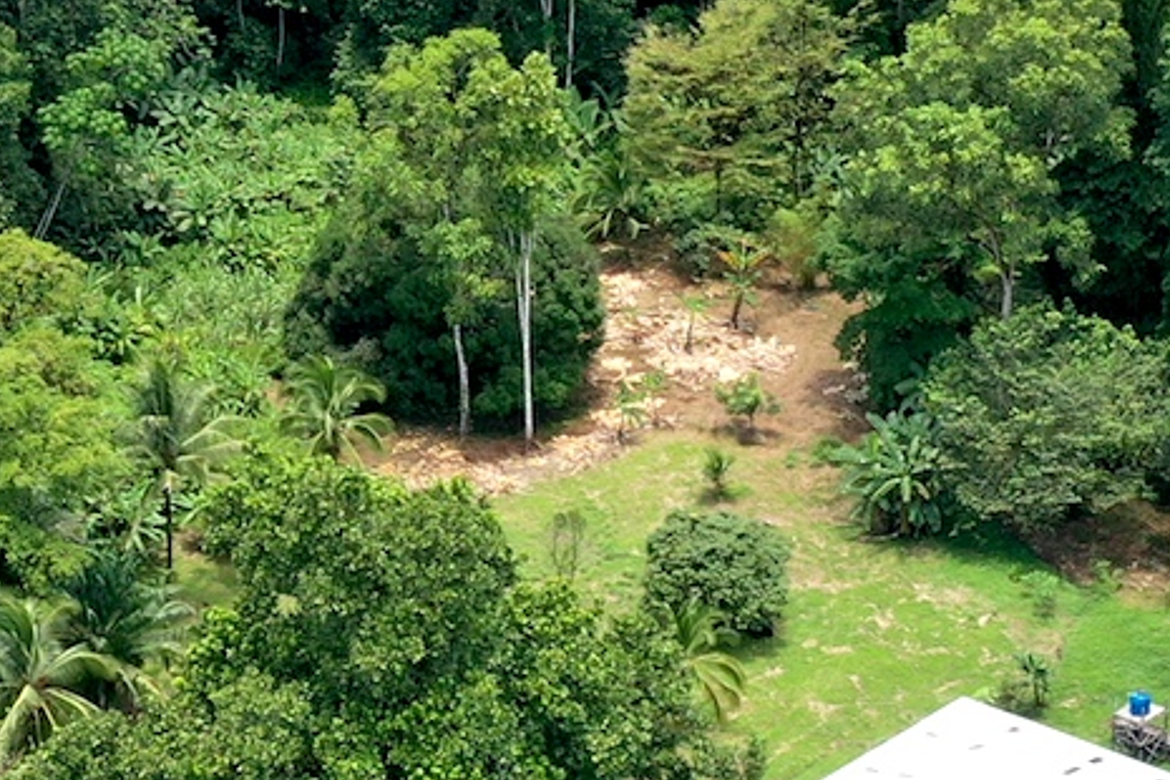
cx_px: 808
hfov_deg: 15.7
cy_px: 1037
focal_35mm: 130
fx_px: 4225
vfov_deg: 10.3
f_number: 4.5
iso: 100
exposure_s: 1/200
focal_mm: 10.26
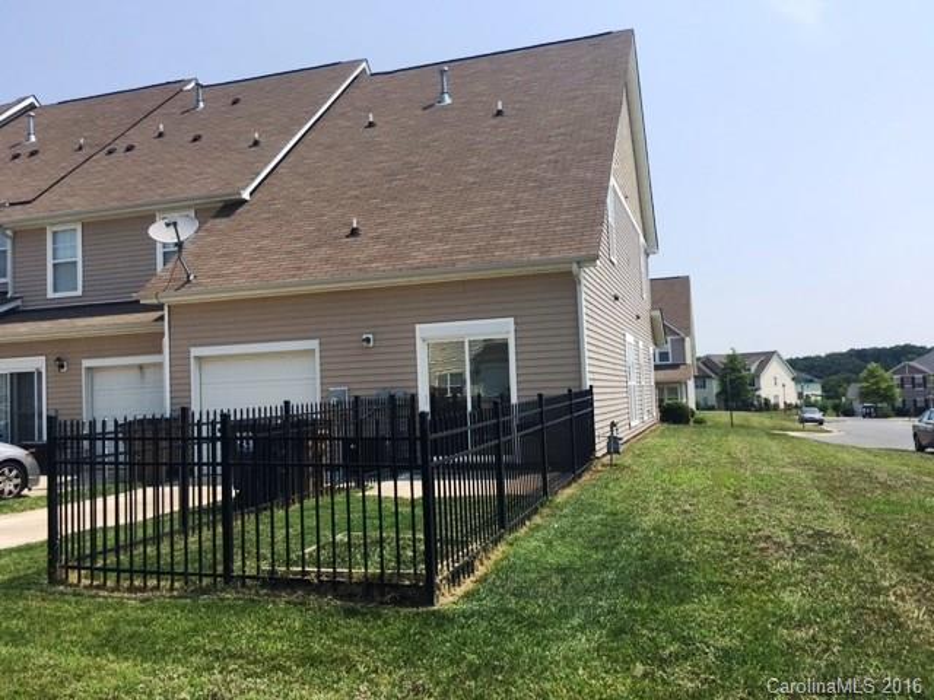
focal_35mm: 29
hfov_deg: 61.7
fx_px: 782
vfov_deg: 48.2
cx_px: 467
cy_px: 350
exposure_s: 1/2331
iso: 25
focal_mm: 4.15
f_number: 2.2
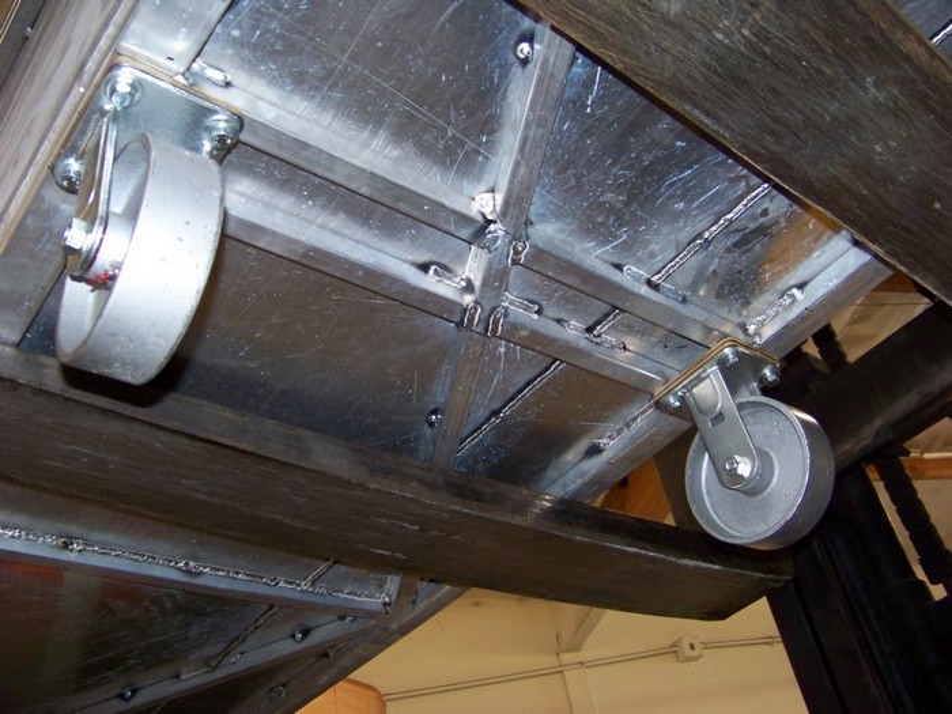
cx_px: 476
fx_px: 990
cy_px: 357
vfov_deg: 39.7
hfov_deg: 51.4
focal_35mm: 36
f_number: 2.8
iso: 200
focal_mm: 5.85
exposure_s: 1/30
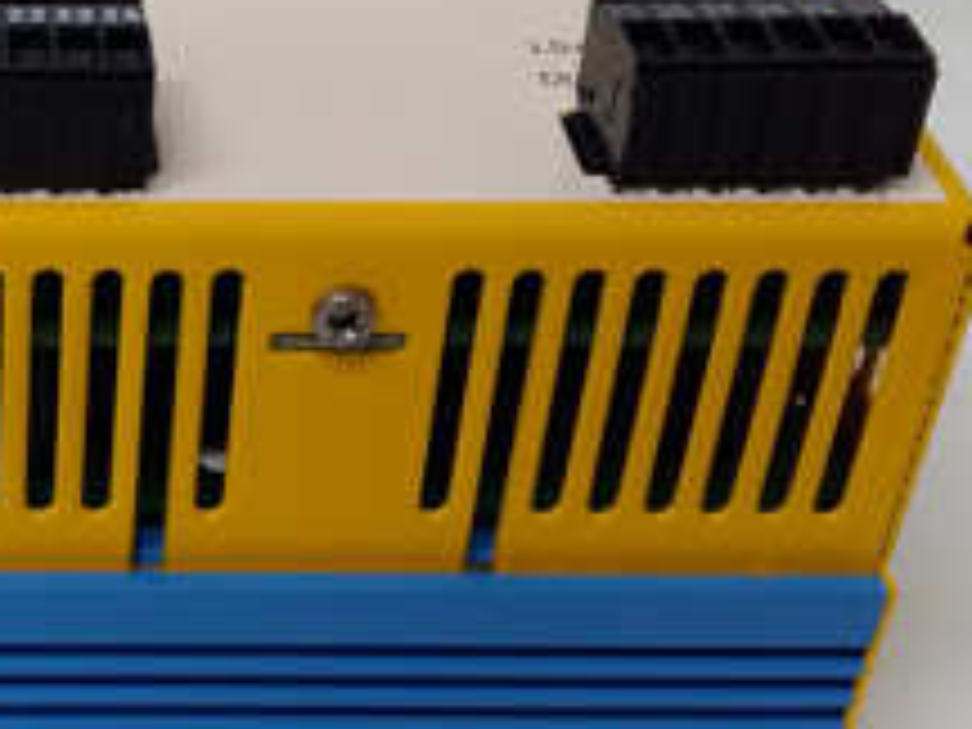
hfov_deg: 24.7
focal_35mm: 75
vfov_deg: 19.5
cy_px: 194
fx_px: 2106
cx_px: -9
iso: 194
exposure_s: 1/33
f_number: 2
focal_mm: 3.79
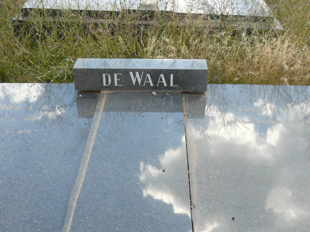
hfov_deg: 38.9
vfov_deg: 29.7
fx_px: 439
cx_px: 155
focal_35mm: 49
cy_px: 116
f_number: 4
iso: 100
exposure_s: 1/160
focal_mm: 6.9
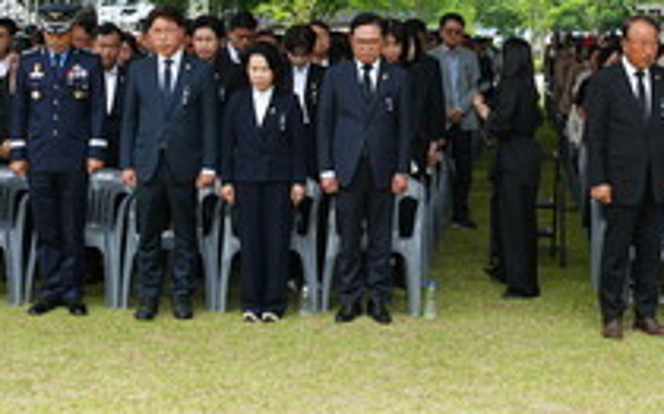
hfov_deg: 29.2
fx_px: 1266
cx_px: 440
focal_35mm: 70
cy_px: -51
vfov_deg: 17.9
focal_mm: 24
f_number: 4
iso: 160
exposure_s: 1/320
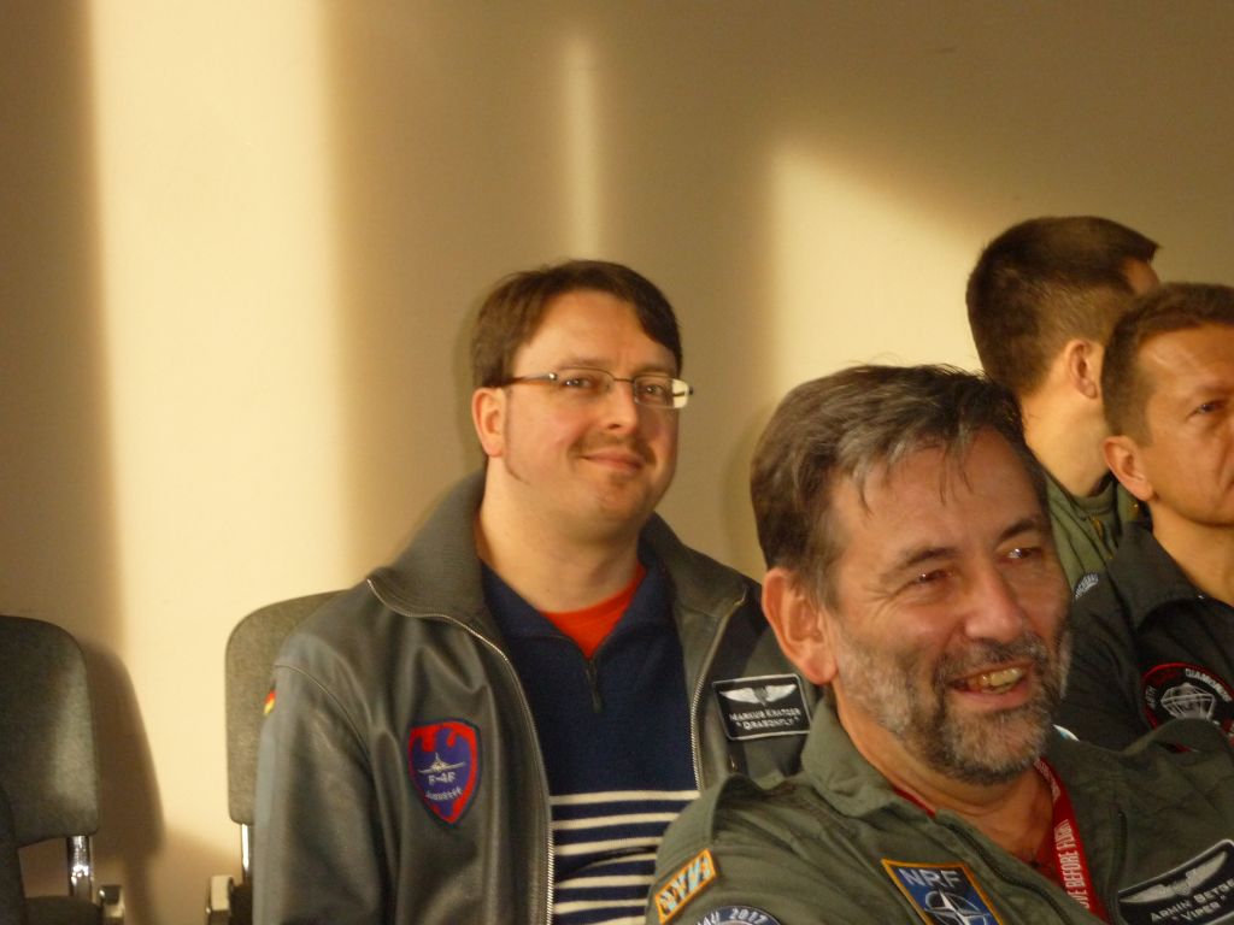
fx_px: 4242
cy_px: 462
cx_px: 617
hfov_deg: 16.6
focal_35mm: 119
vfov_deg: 12.5
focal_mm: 20.3
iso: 400
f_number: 4.7
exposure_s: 1/40
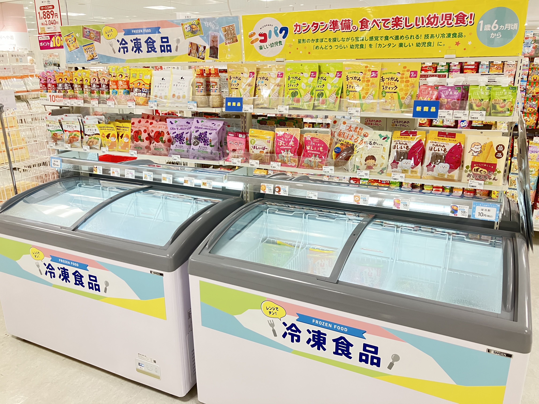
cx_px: 270
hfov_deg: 63.4
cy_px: 202
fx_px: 436
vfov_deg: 49.7
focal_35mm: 28
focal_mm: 3.99
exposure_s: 1/60
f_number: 1.8
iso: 125
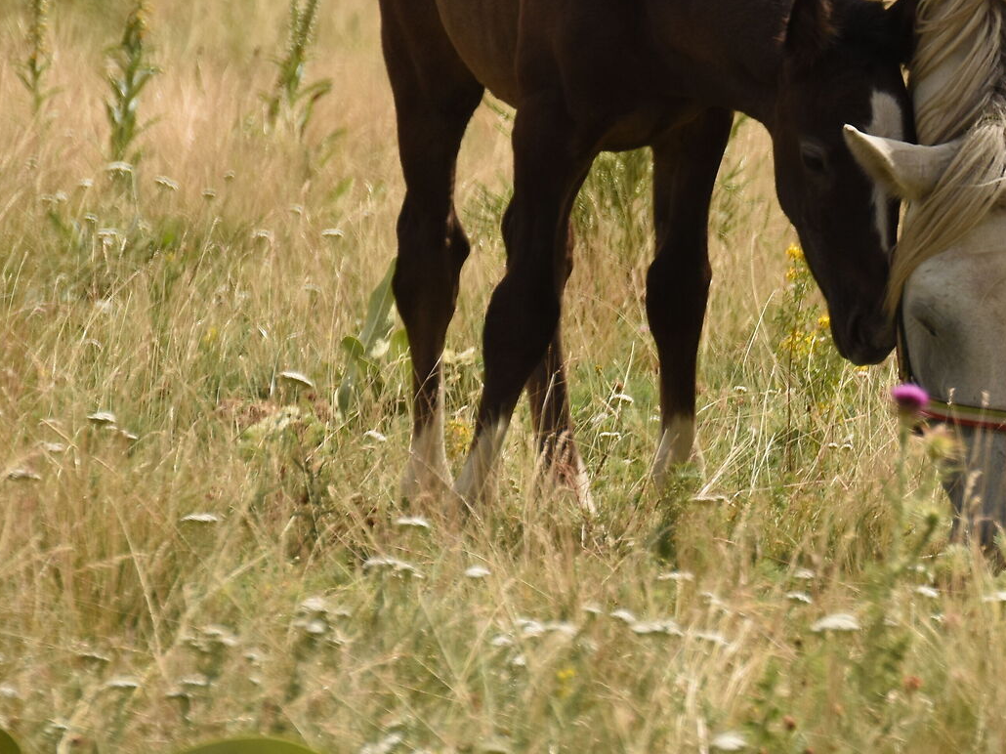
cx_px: 1118
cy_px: 129
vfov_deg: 1.9
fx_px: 22459
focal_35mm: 773
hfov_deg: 2.6
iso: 400
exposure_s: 1/2000
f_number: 5.6
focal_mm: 230
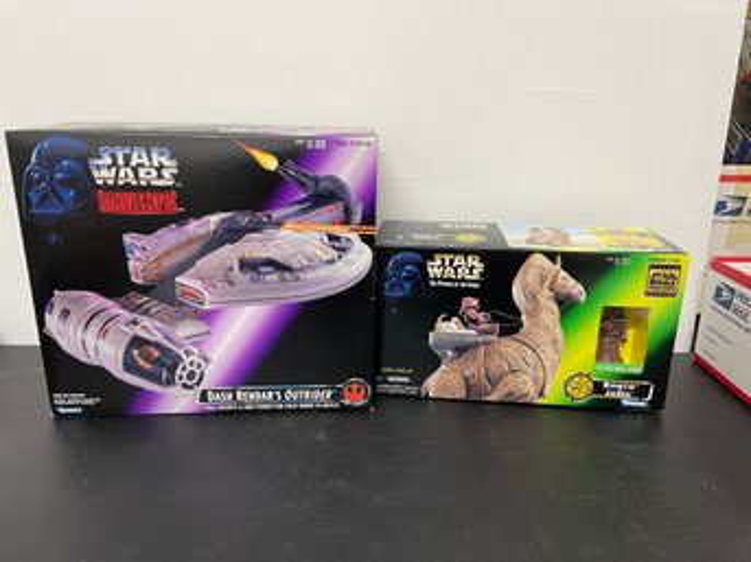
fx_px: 564
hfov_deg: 67.3
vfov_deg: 53.0
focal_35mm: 26
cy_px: 281
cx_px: 376
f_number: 1.6
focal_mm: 4.2
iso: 100
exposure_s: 1/60
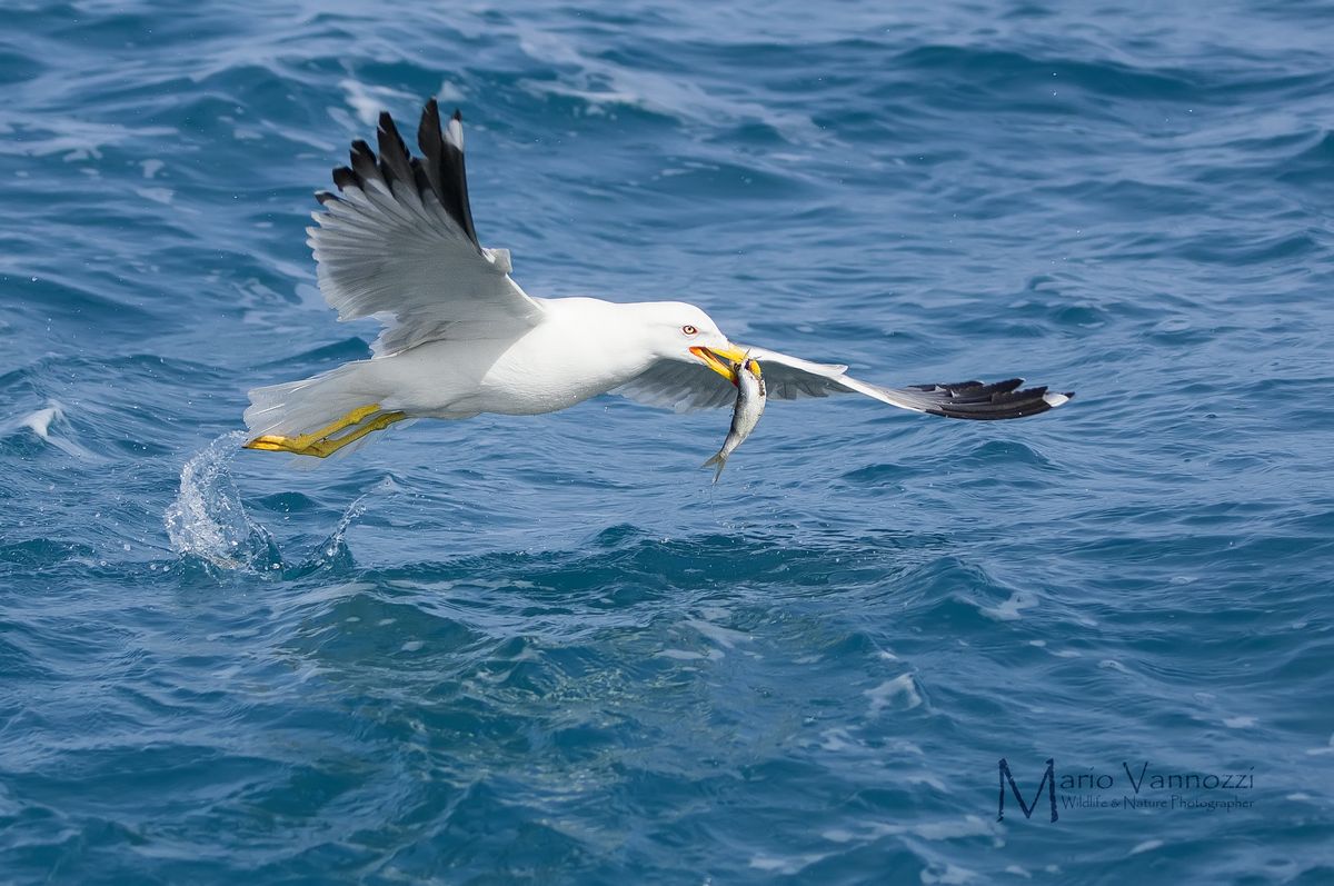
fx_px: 5551
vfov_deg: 9.1
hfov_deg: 13.7
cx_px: 667
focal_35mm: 150
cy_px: 443
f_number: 4.5
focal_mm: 100
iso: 400
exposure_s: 1/4000
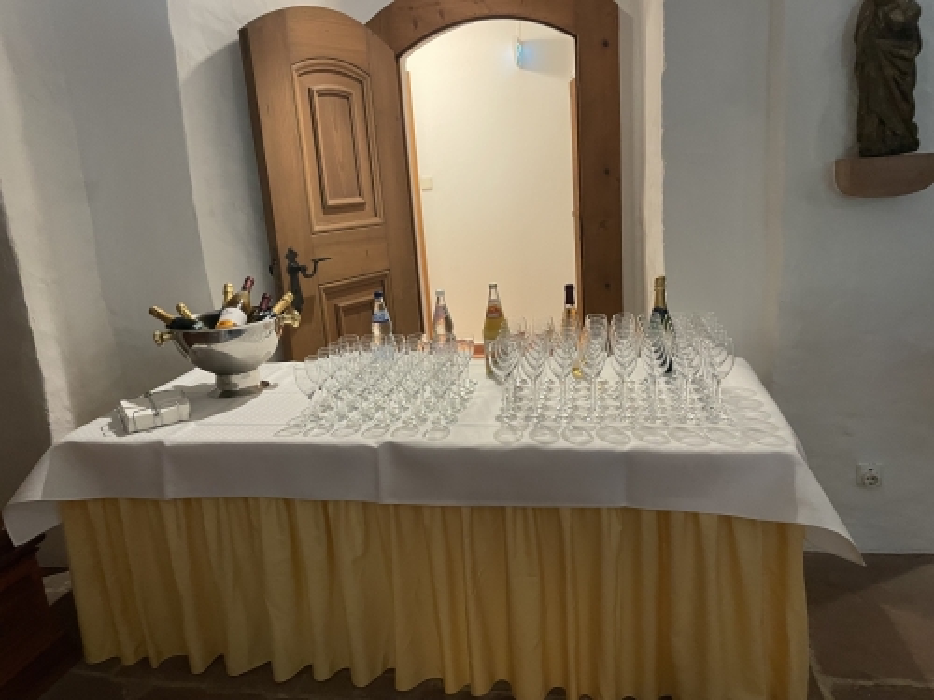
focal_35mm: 26
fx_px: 702
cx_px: 467
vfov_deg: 53.1
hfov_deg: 67.3
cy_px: 350
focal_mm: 4.2
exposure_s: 1/50
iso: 320
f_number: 1.6
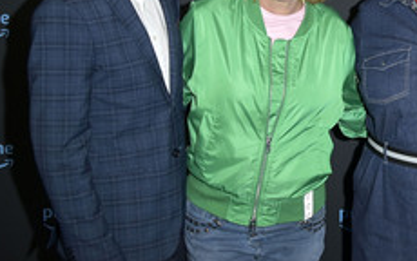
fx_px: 773
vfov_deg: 19.1
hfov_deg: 29.2
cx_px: 356
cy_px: 85
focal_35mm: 68
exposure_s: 1/250
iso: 800
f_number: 5.6
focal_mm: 34
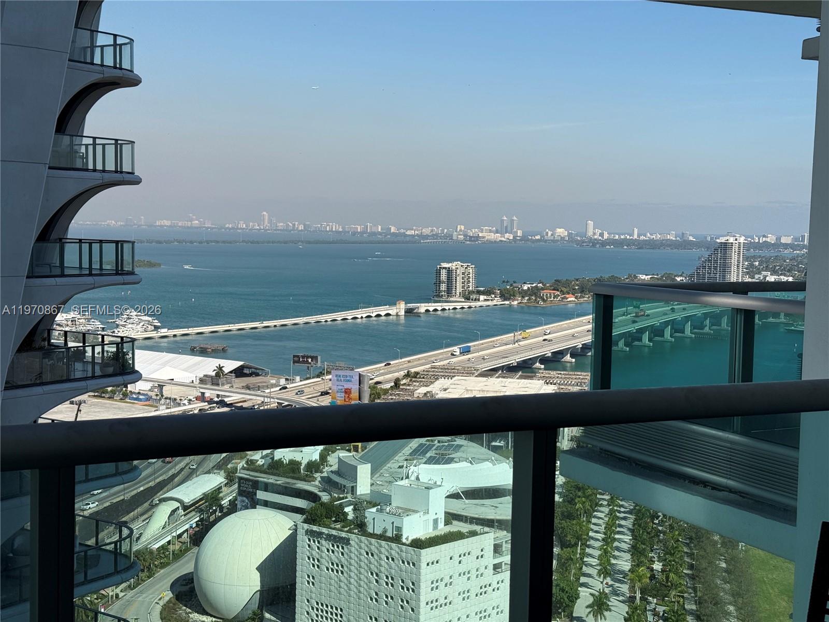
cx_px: 414
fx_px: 1150
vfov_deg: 30.3
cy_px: 311
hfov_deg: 39.7
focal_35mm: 48
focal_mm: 6.76
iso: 64
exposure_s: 1/6024
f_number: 1.78
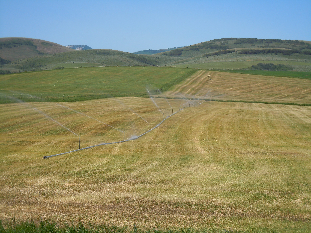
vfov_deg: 16.6
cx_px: 156
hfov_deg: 22.0
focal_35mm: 89
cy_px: 116
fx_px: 800
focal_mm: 16
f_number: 4.4
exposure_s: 1/800
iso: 100
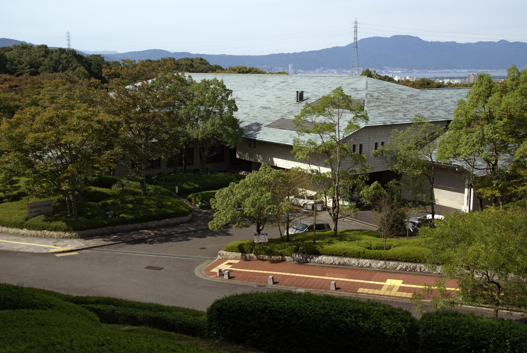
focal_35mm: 42
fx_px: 616
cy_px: 176
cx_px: 264
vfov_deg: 32.0
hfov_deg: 46.3
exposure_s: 1/80
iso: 100
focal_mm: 28
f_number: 8
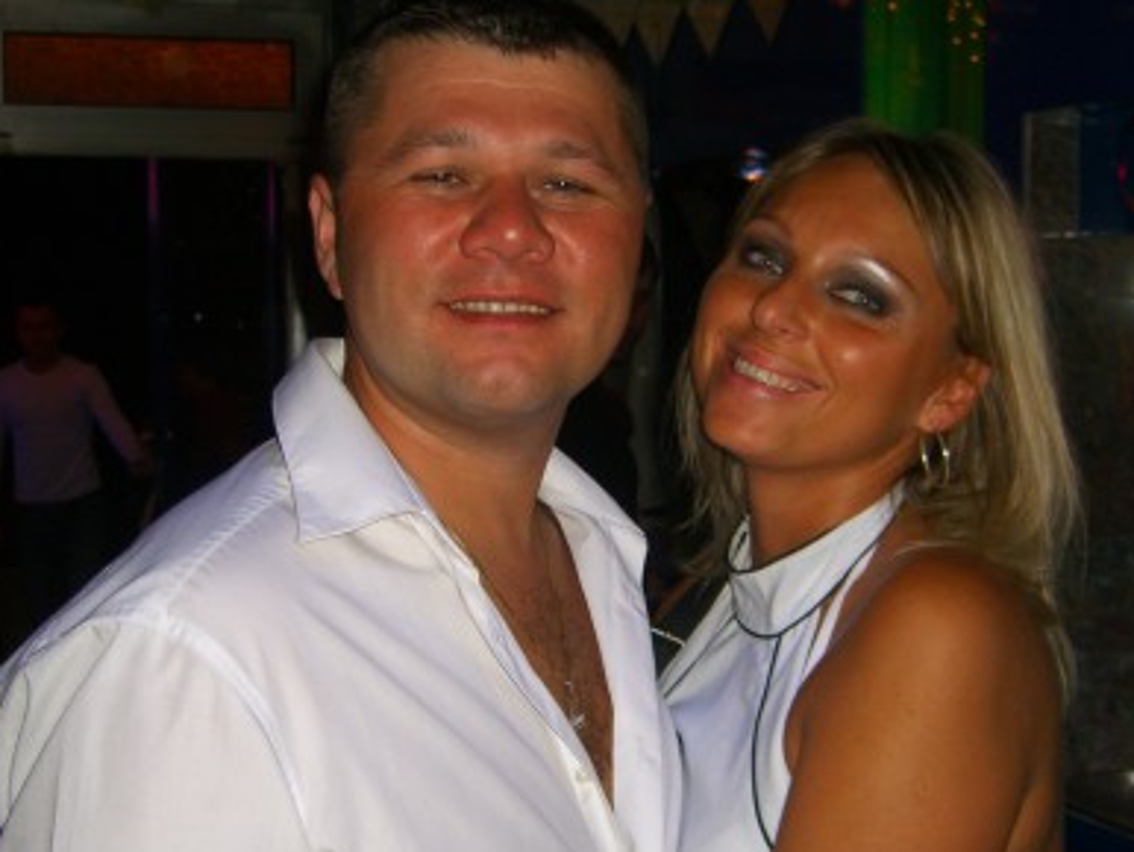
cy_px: 497
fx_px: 1934
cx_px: 579
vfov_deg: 24.8
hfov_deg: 32.7
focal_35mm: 59
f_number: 2.8
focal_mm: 7.9
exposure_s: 1/60
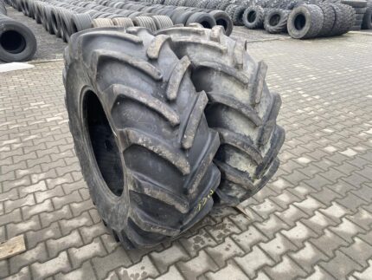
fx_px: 280
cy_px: 140
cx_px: 186
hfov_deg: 67.3
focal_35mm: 26
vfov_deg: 53.1
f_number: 1.8
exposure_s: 1/122
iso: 40
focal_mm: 4.25
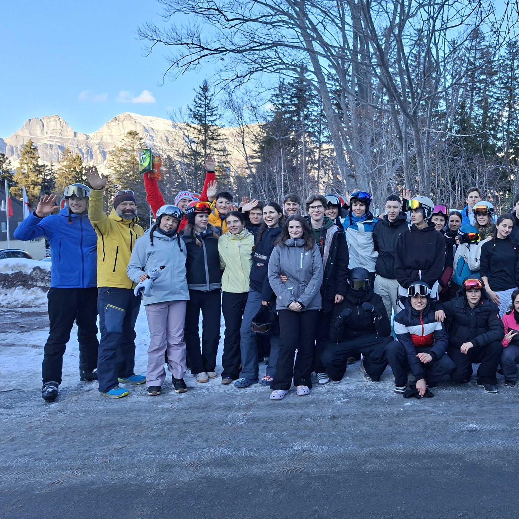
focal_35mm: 31
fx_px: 526
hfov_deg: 50.4
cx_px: 388
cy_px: 252
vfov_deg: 52.5
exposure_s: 1/324
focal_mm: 5.54
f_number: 1.8
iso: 50
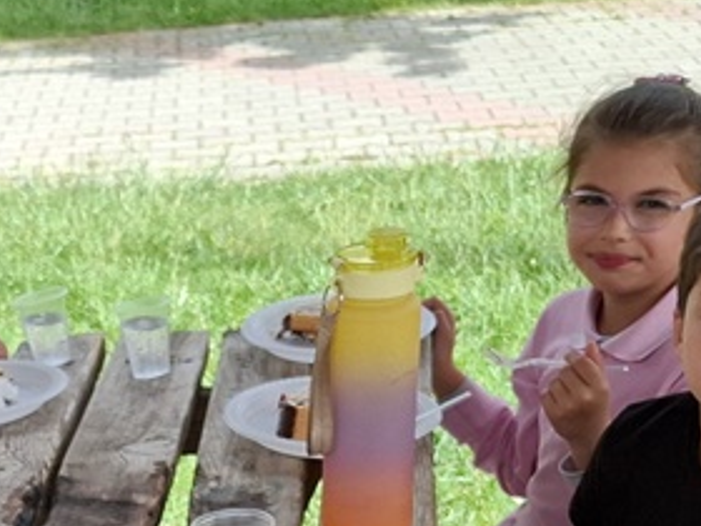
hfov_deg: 21.7
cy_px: 726
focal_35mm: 84
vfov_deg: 16.4
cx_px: -120
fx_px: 1701
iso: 50
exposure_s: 1/720
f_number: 1.8
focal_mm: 5.54
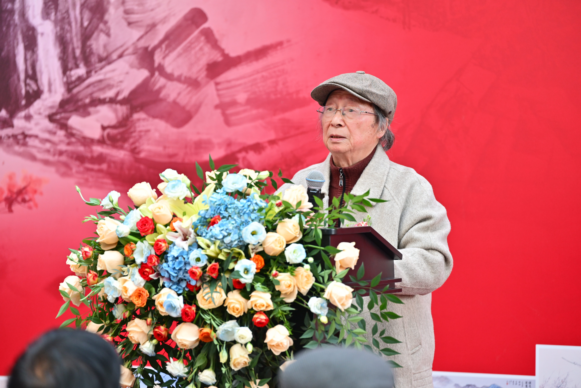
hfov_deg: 10.3
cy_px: 194
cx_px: 290
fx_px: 3228
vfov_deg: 6.9
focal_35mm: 200
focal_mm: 200
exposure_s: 1/160
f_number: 3.5
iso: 640
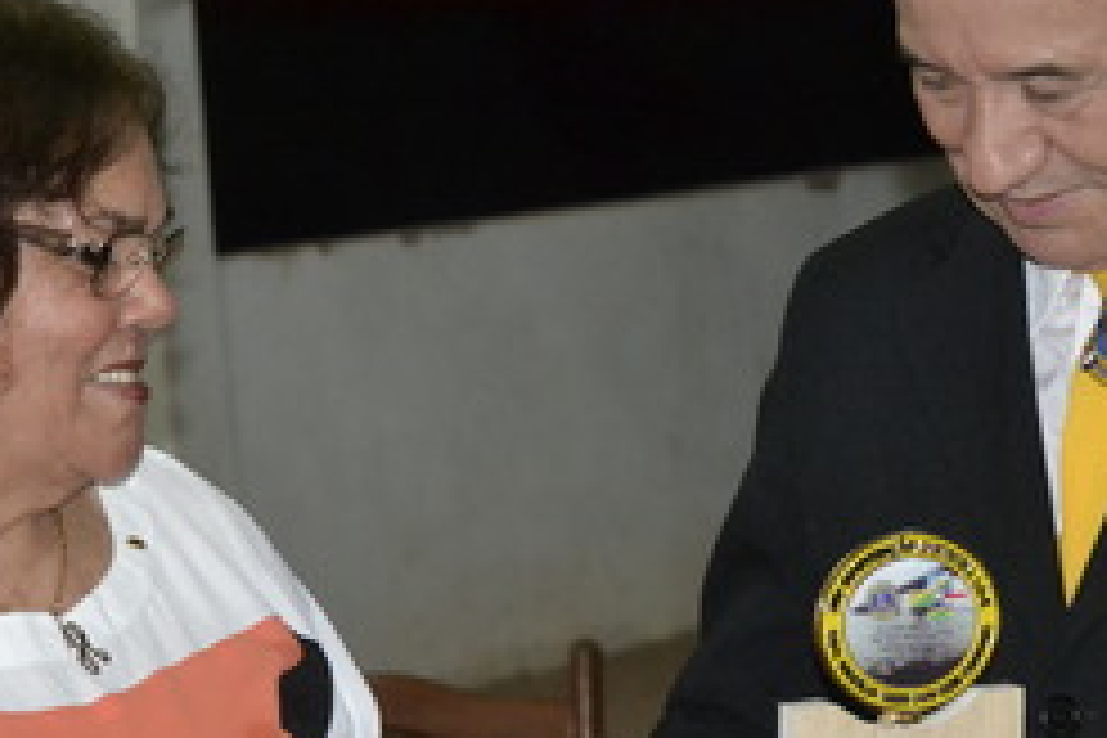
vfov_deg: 8.7
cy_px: 464
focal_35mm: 157
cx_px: 655
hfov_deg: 13.1
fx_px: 4827
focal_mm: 52
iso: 3200
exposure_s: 1/60
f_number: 5
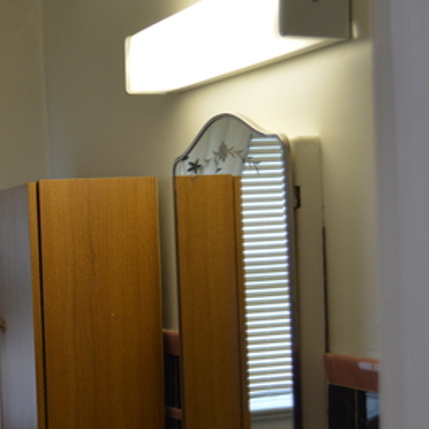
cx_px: -124
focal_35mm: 82
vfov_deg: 21.1
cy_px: 270
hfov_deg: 19.5
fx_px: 1150
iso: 400
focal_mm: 24
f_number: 4
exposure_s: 1/40
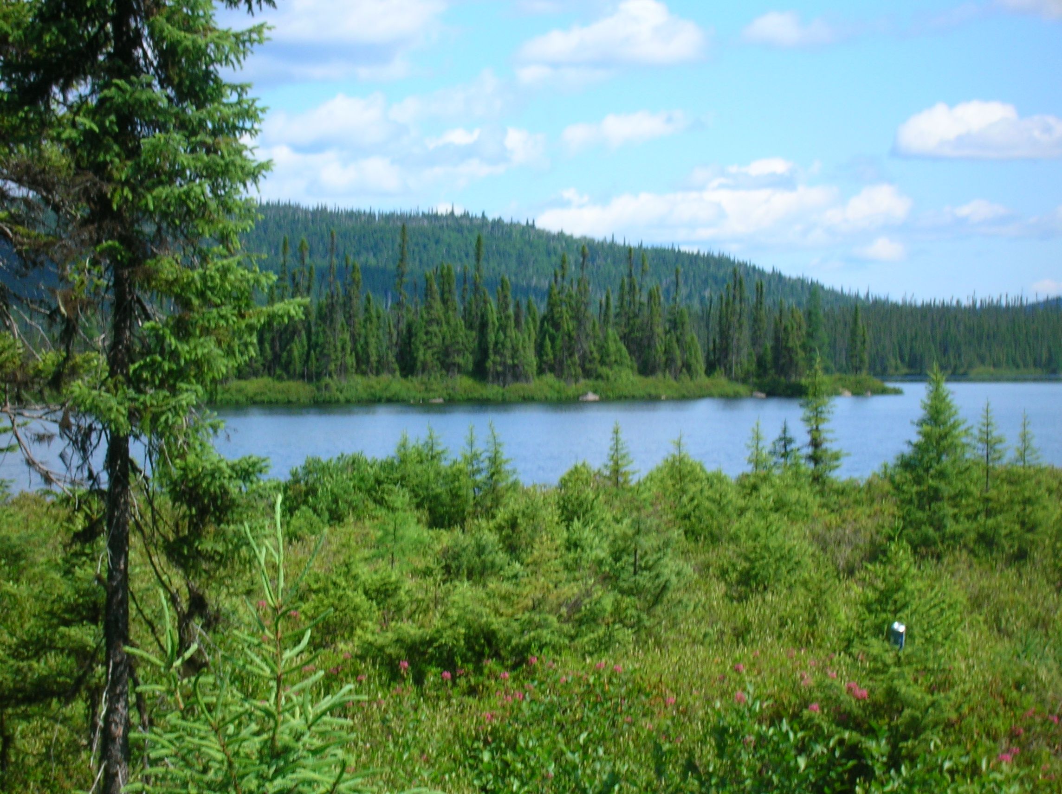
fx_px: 3127
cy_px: 397
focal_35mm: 102
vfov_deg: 14.5
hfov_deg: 19.3
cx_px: 531
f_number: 8.2
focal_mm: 17.1
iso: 50
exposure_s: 1/100
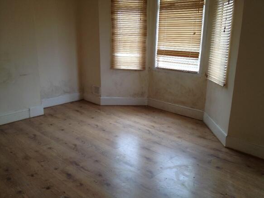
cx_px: 132
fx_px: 267
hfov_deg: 52.6
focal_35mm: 35
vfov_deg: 40.7
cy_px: 99
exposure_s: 1/60
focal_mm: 4.28
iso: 50
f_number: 2.4
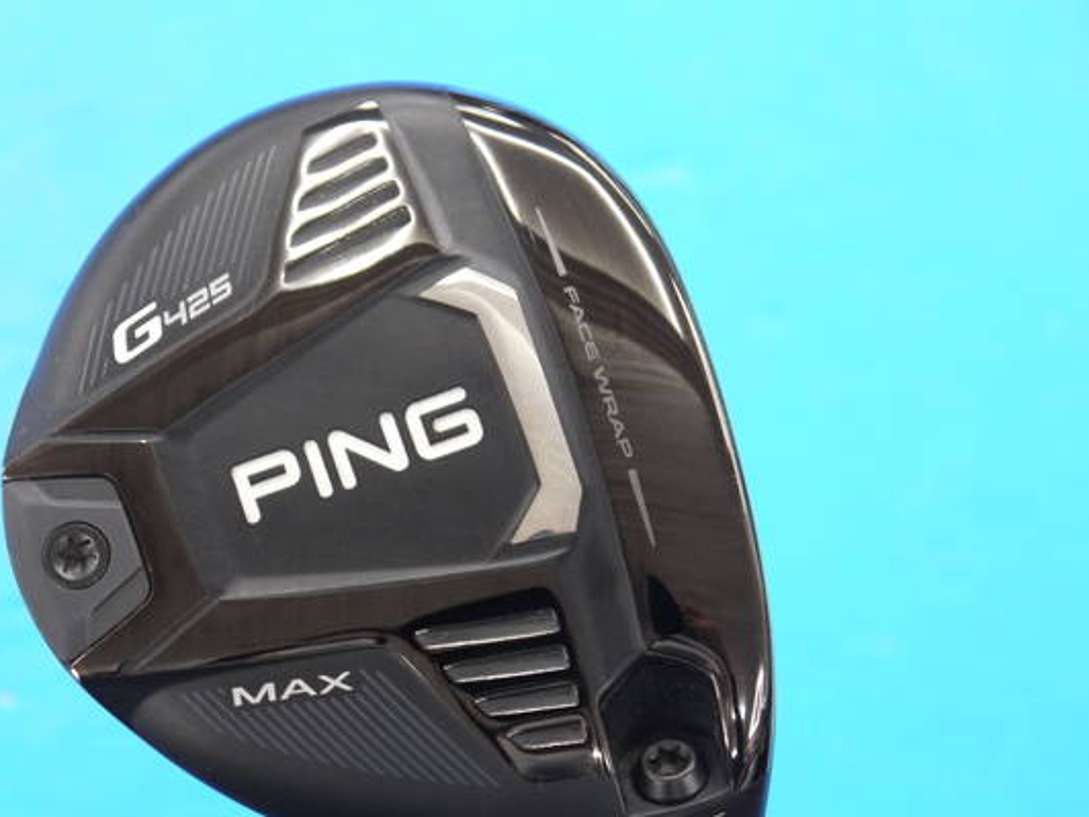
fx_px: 3177
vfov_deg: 14.6
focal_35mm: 101
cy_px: 489
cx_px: 448
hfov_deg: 19.4
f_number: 5.6
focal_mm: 42
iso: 800
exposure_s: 1/50
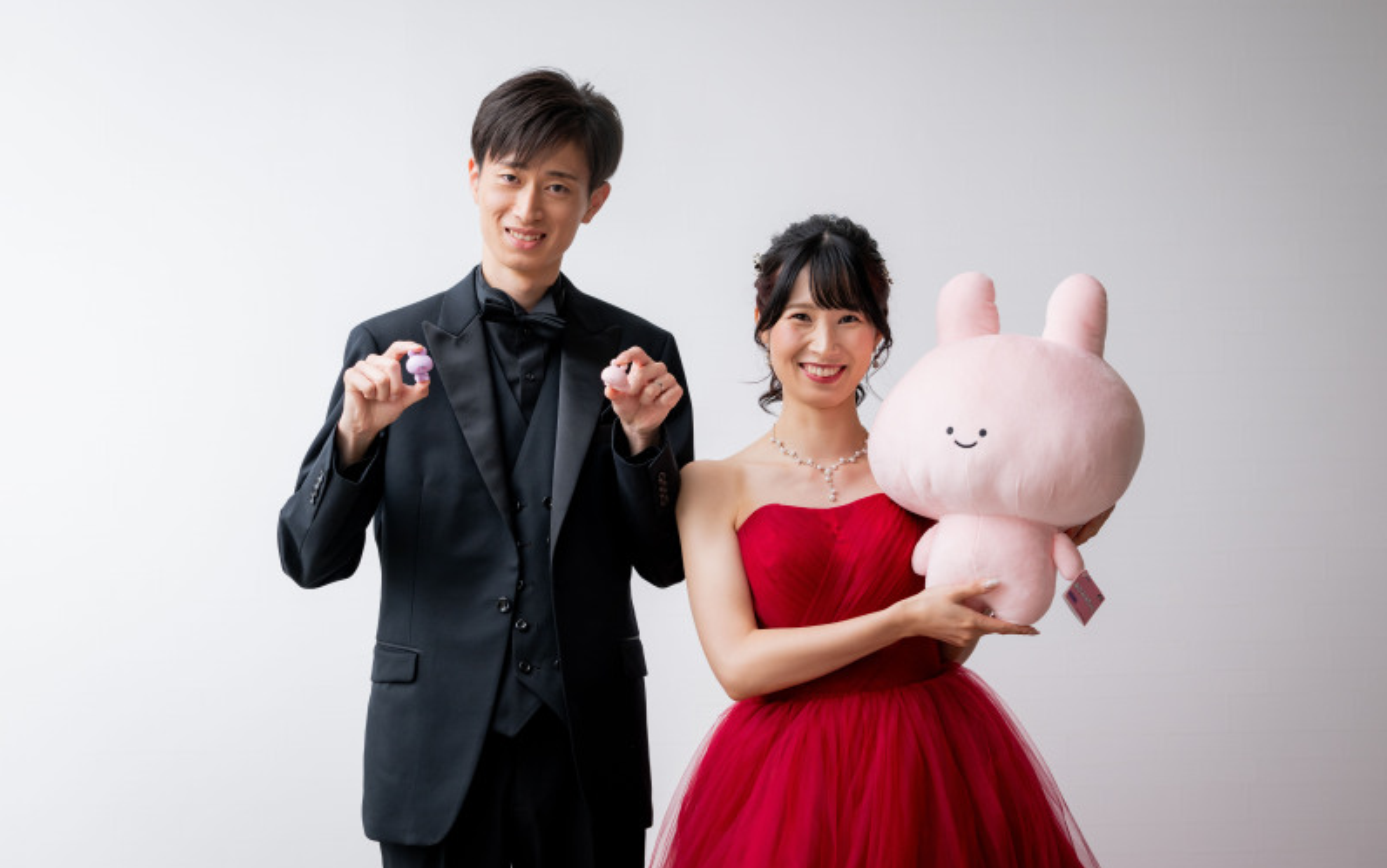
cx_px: 695
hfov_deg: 23.8
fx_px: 3290
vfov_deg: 15.0
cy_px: 431
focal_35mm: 87
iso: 250
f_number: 4
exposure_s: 1/100
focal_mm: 85
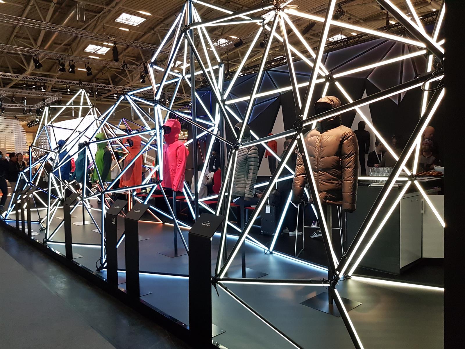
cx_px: 232
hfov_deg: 67.3
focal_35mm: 26
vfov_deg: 53.1
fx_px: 349
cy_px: 174
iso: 400
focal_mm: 4.3
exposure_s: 1/248
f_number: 1.7
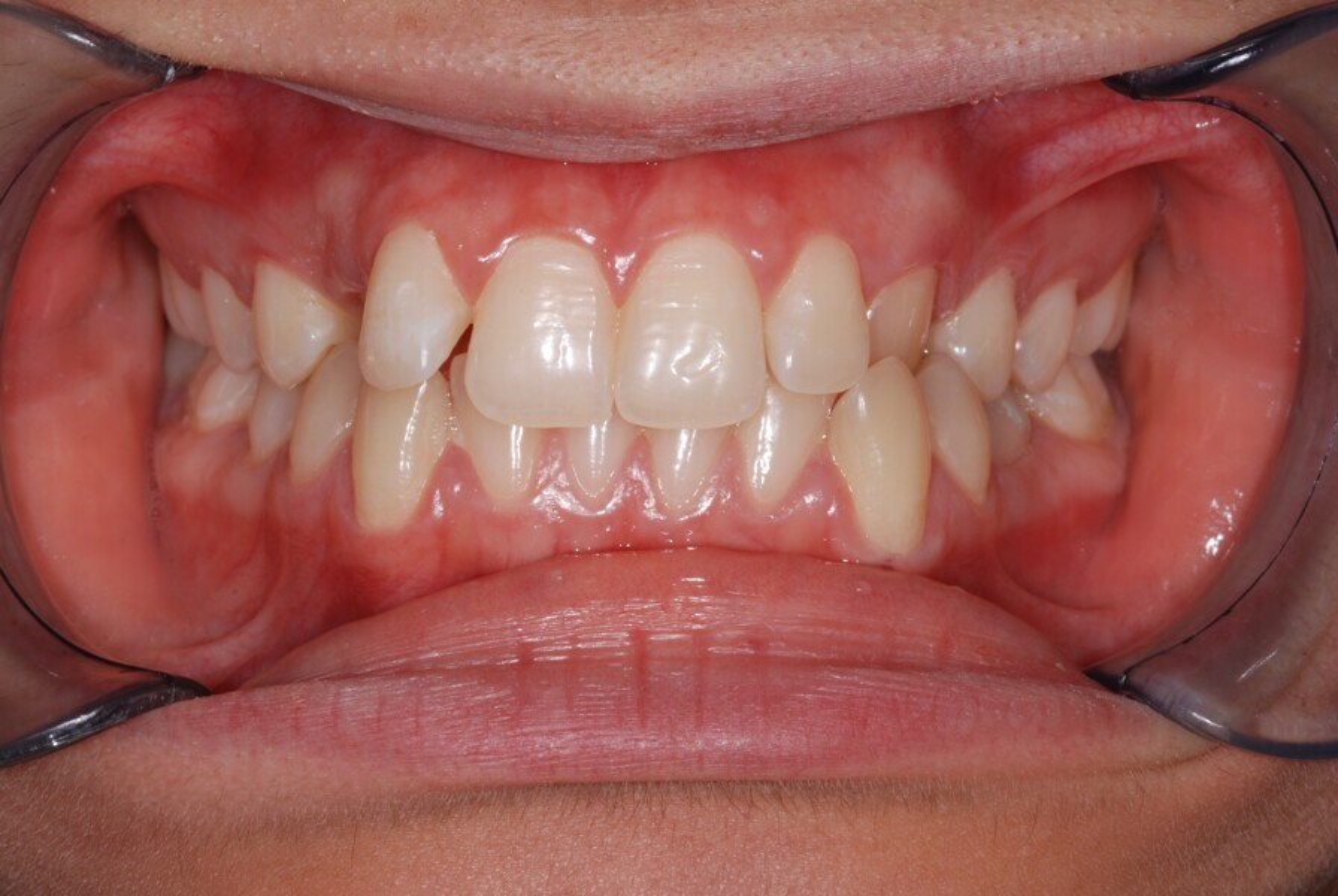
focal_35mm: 158
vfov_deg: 8.7
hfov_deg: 13.0
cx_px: 669
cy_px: 448
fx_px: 5861
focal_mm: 105
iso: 100
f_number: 22
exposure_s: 1/125
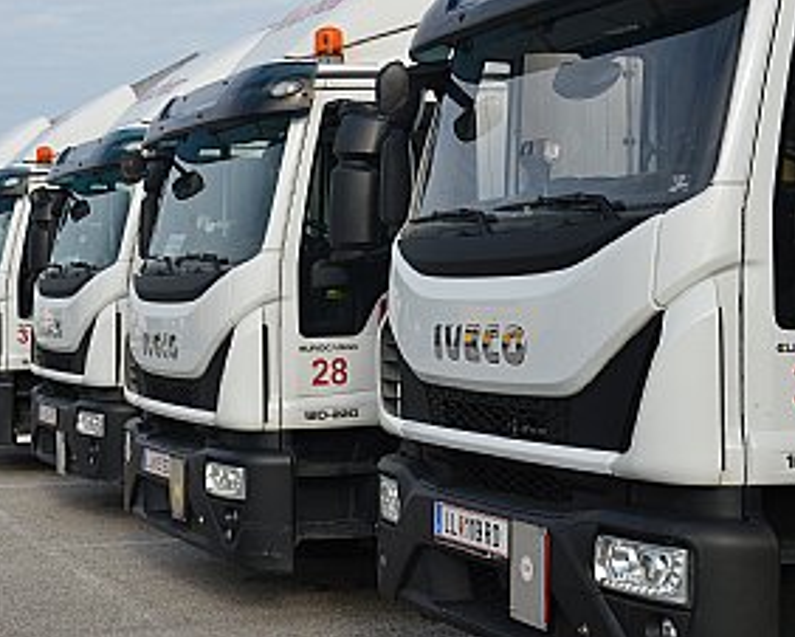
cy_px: 249
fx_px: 1578
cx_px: 290
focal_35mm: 67
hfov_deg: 28.2
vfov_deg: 22.8
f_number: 7.1
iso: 100
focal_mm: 32
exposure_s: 1/200
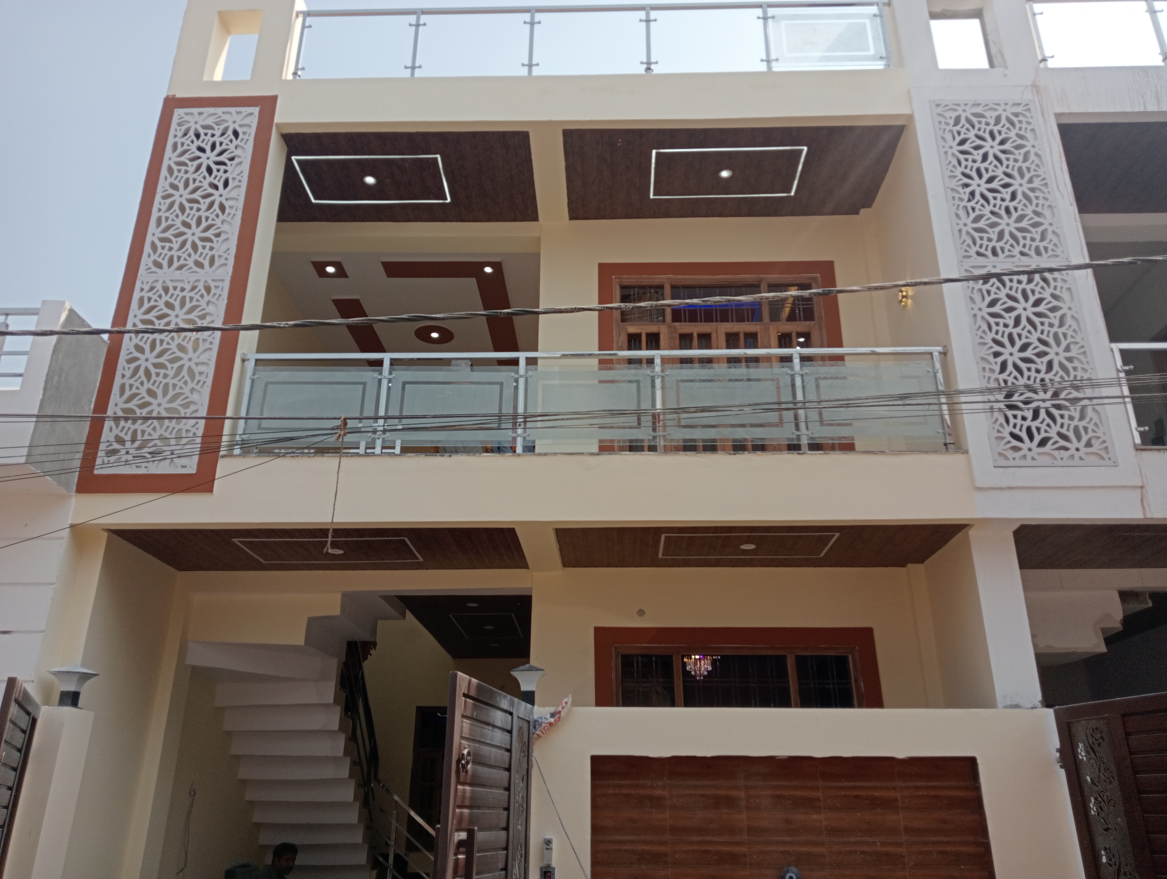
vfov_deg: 49.9
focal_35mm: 28
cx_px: 584
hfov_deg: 63.4
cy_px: 440
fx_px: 945
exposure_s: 1/712
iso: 114
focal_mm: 4.04
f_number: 1.8
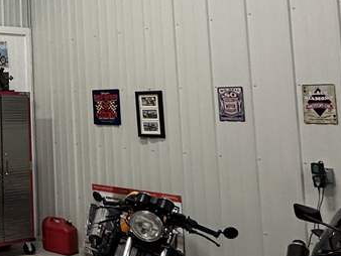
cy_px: 61
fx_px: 522
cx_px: -173
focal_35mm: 53
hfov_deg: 26.2
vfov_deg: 27.2
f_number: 2.2
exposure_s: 1/120
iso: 200
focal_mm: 2.22
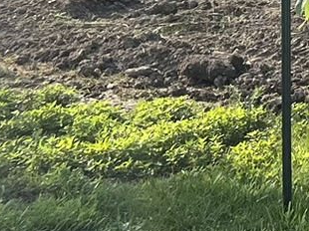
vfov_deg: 7.8
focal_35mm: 172
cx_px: 709
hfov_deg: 10.2
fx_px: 1534
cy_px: -384
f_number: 1.5
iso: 50
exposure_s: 1/2571
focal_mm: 5.7
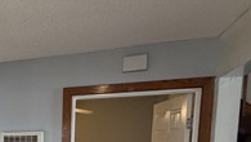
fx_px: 333
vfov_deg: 21.8
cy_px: 181
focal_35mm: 50
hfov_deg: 32.0
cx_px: -71
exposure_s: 1/60
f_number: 2.2
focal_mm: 2.22
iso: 160
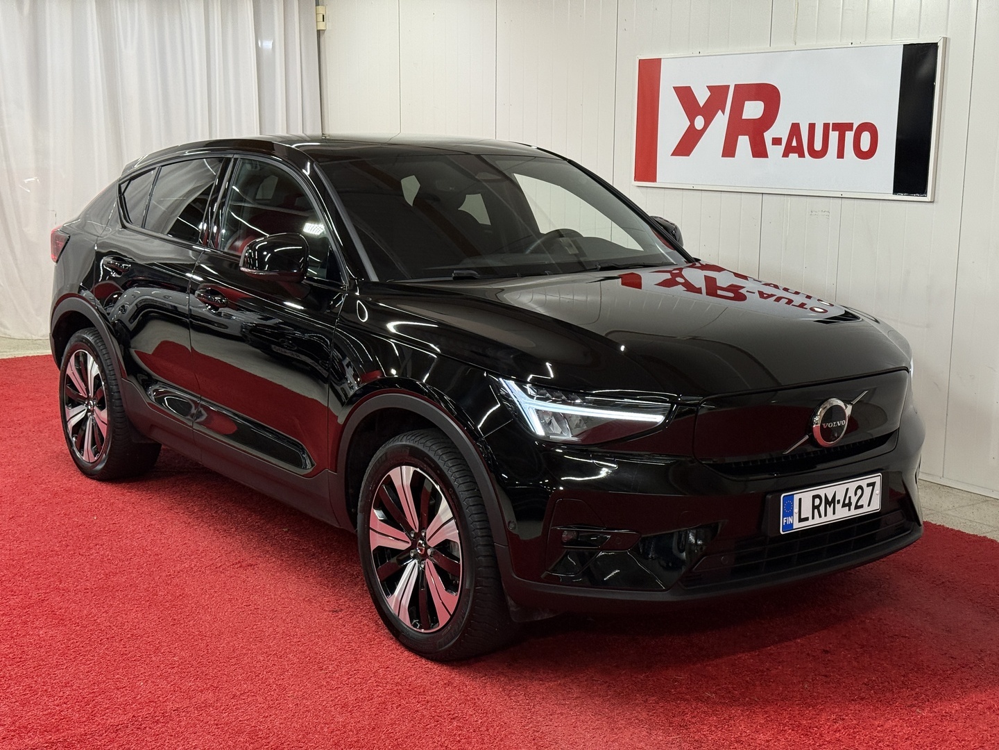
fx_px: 1385
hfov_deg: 39.7
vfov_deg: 30.3
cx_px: 500
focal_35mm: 48
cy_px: 375
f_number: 1.78
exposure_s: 1/116
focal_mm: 6.76
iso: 125
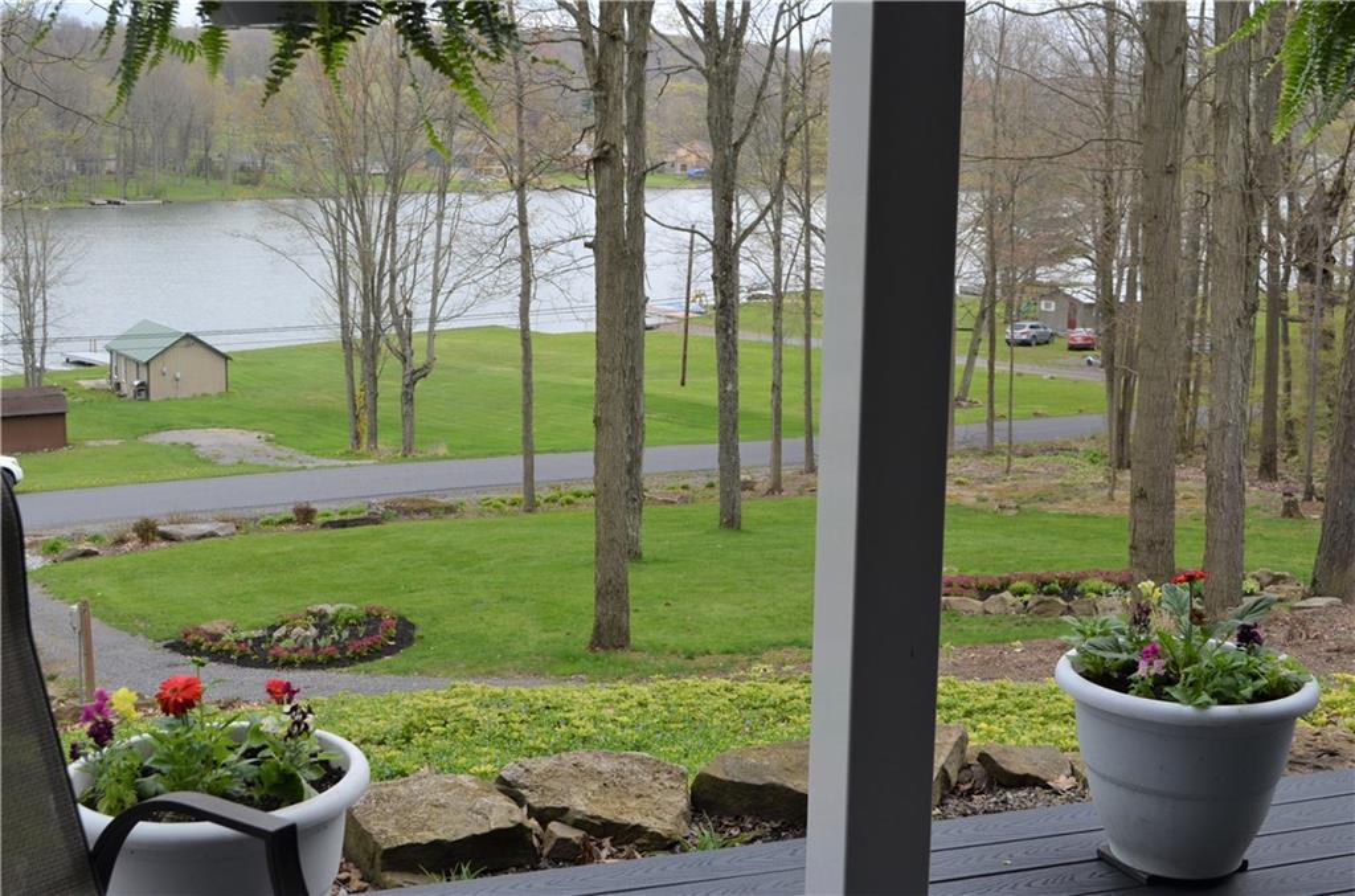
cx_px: 678
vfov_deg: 29.7
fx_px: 1689
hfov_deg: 43.7
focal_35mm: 45
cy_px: 448
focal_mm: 30
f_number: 8
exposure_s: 1/200
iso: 200
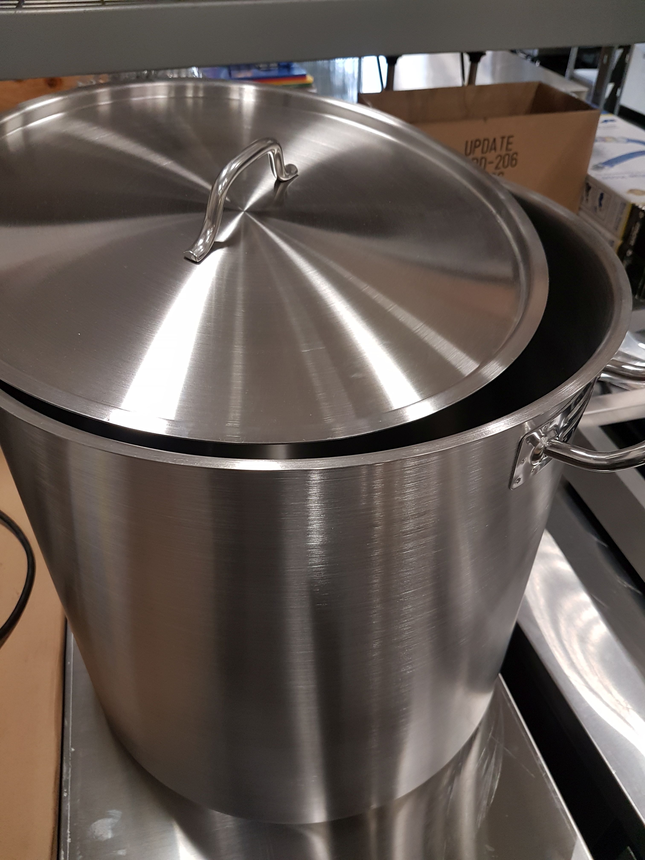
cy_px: 430
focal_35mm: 26
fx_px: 646
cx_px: 322
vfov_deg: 67.3
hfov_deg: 53.1
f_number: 1.7
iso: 200
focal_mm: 4.2
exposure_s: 1/120
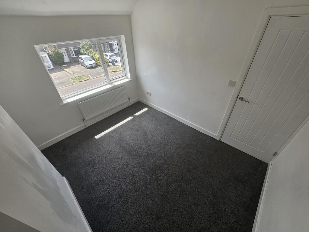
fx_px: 116
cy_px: 116
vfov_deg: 89.9
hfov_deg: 106.2
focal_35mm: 13
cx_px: 154
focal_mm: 2.2
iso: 50
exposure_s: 1/214
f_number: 2.2
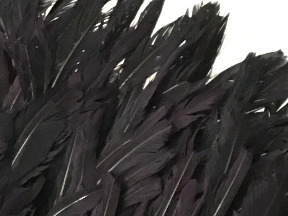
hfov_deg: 11.6
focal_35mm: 165
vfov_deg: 8.1
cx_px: -95
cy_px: 574
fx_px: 1372
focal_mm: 4.15
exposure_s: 1/10
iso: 80
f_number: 2.2
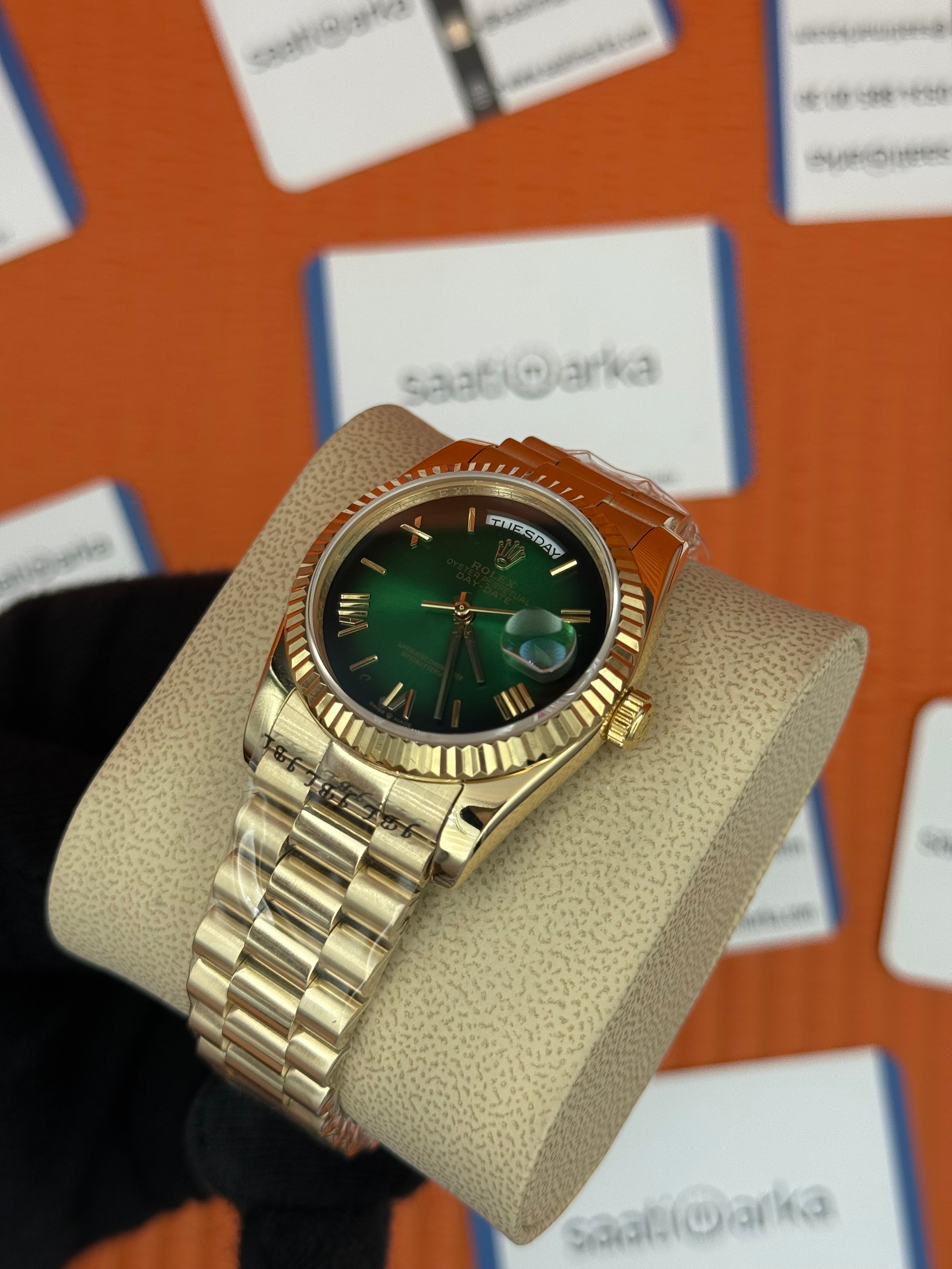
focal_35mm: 48
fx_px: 1760
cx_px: 476
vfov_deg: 39.7
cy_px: 634
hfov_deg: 30.3
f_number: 1.78
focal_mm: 6.76
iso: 64
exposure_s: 1/733
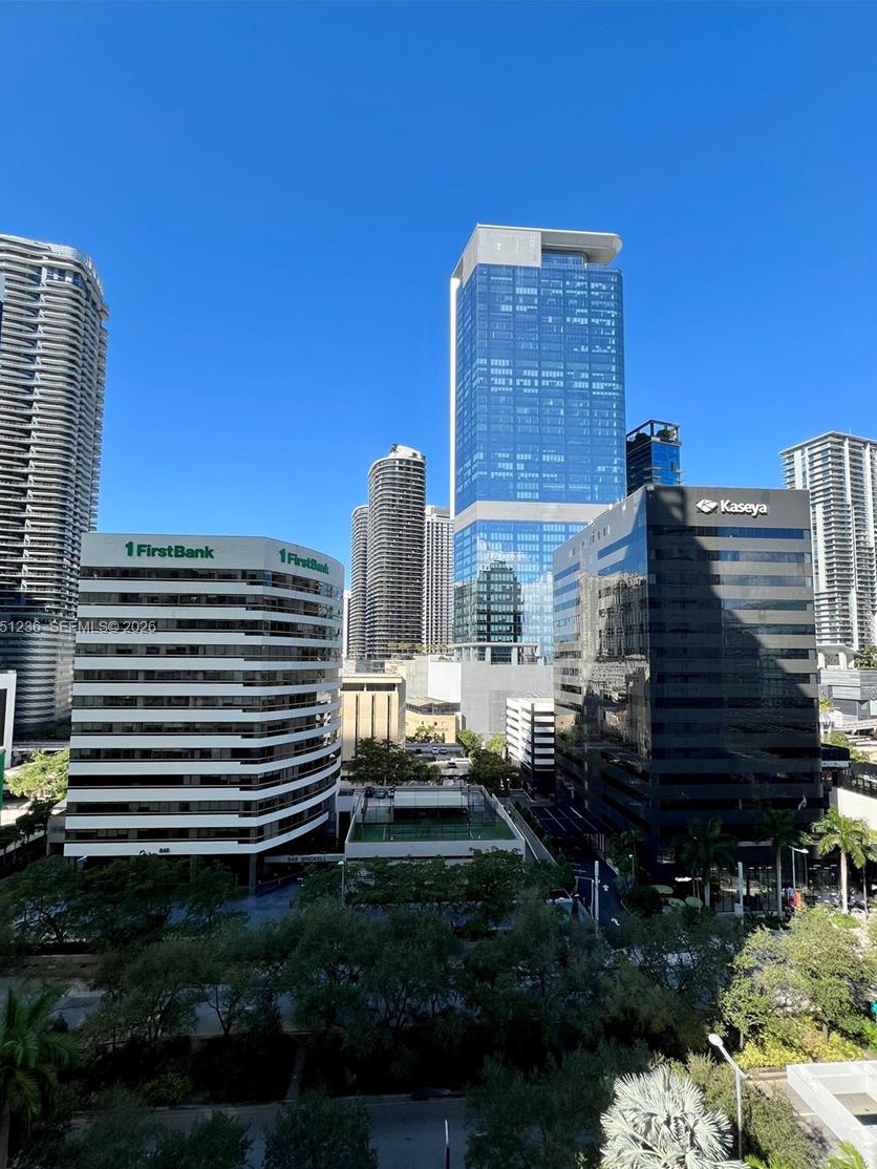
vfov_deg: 101.9
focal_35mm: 14
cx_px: 434
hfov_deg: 85.7
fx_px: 473
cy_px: 629
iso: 32
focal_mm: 1.57
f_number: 1.8
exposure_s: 1/995
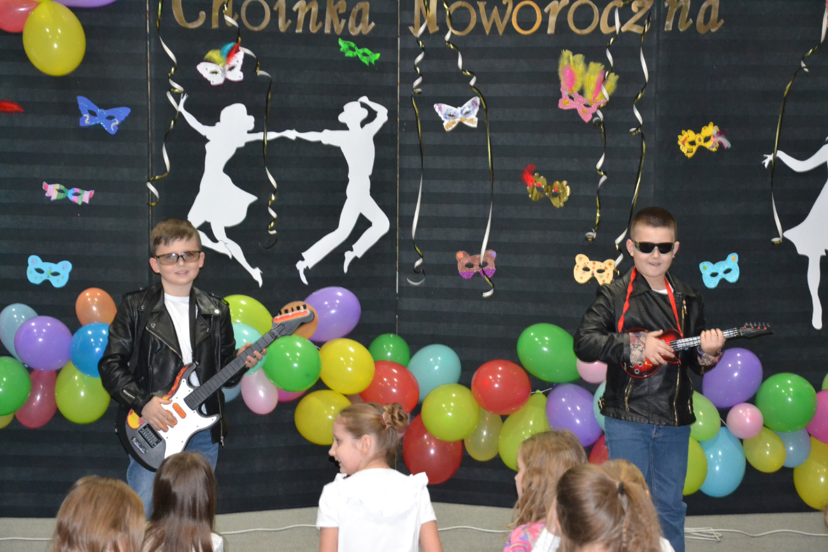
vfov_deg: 13.0
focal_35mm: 105
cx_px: 414
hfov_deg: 19.5
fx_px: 2415
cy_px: 276
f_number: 5.3
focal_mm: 70
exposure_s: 1/60
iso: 3200
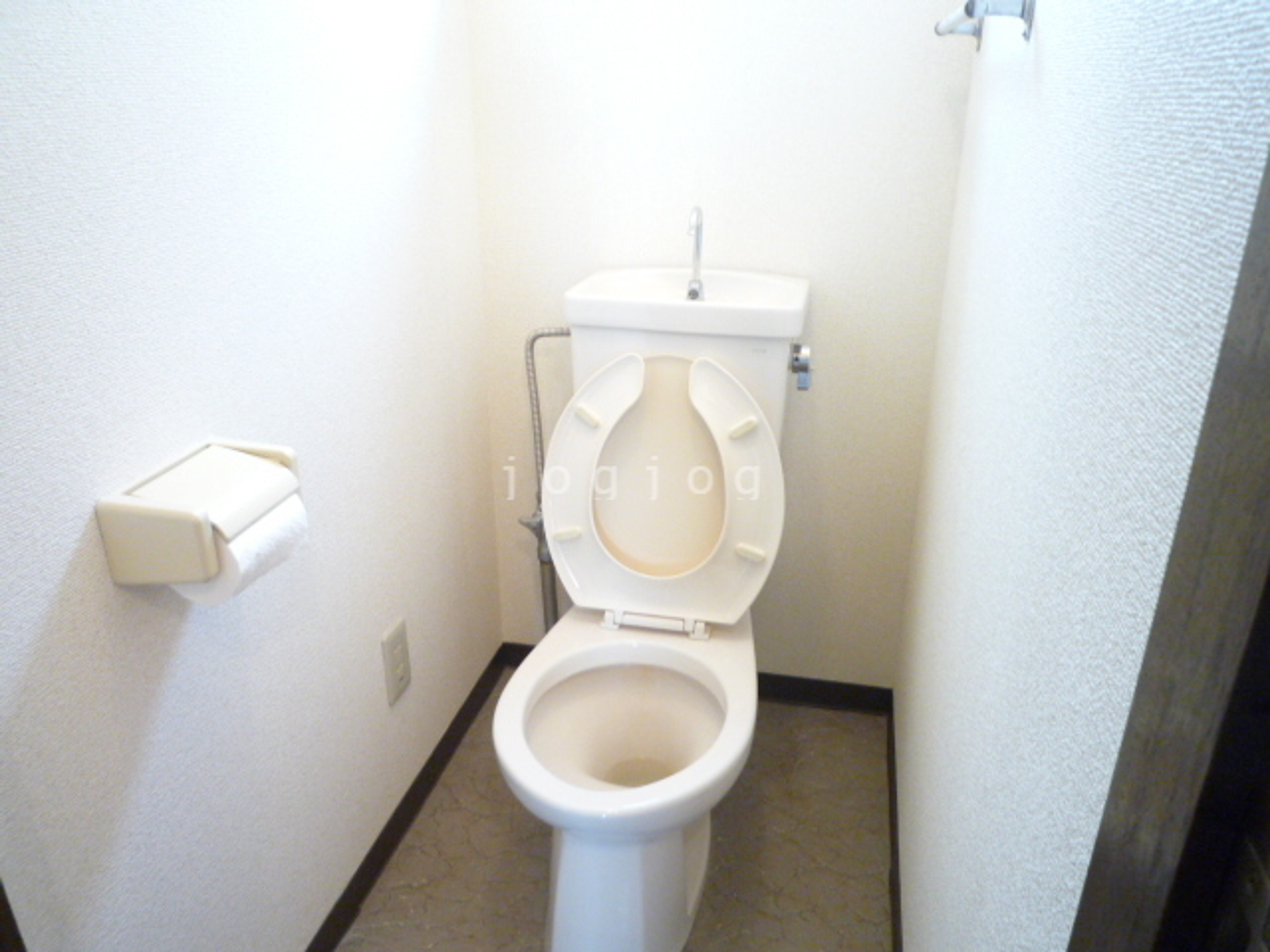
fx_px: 917
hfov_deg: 69.4
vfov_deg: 54.9
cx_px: 635
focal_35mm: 25
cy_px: 476
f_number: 2.8
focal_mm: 4.4
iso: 400
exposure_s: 1/25
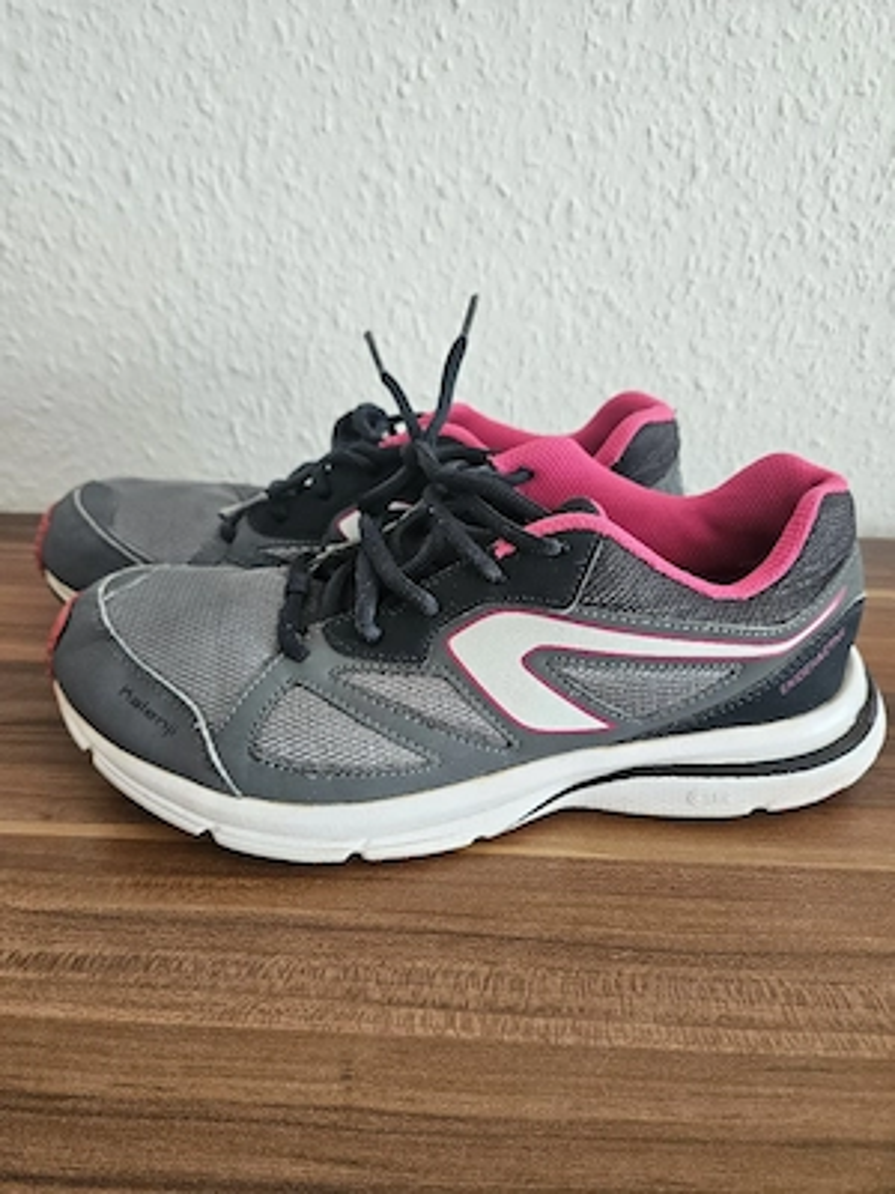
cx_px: 448
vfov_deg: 73.9
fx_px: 793
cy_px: 597
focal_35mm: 23
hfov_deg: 58.9
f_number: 1.8
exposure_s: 1/143
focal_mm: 5.4
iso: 250
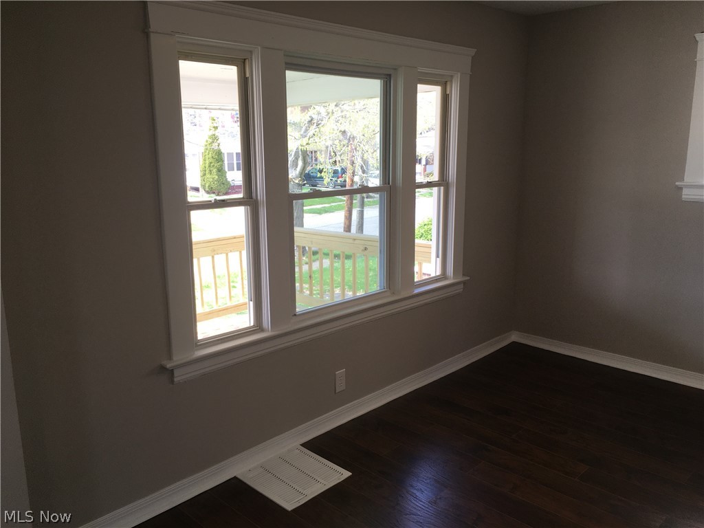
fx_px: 590
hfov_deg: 61.7
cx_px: 352
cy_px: 264
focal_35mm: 29
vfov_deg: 48.2
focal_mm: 4.15
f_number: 2.2
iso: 32
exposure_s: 1/120
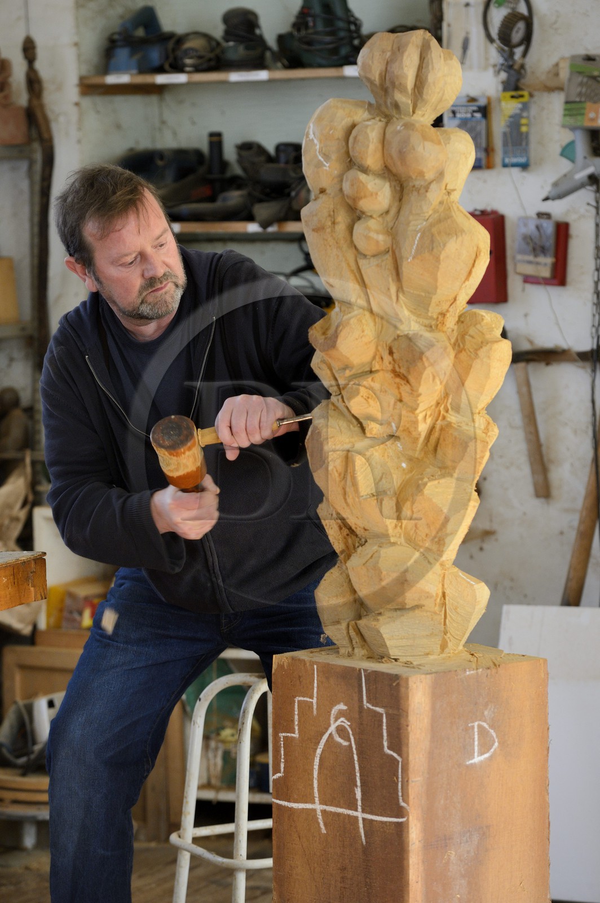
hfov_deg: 10.9
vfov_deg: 16.4
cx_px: 300
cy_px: 452
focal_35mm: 125
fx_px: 3130
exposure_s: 1/100
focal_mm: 125
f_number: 4
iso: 1600
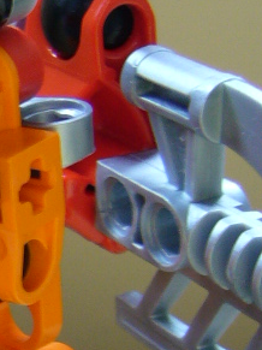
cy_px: 374
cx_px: -214
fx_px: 1555
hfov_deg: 9.2
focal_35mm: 154
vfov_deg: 12.6
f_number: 2.8
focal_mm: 5.8
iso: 100
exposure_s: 1/25
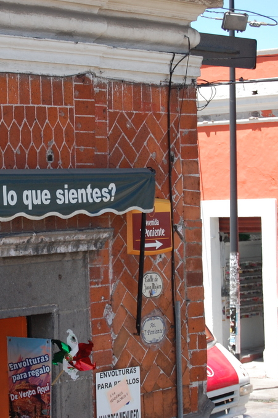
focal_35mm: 125
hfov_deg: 10.9
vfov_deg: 16.4
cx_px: 54
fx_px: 1446
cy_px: 208
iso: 360
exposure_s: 1/500
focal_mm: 55
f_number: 5.6
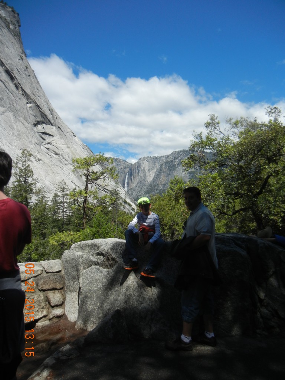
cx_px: 142
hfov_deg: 46.8
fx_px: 329
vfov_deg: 60.0
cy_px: 190
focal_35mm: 30
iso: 160
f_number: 7
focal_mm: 5.4
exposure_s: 1/478
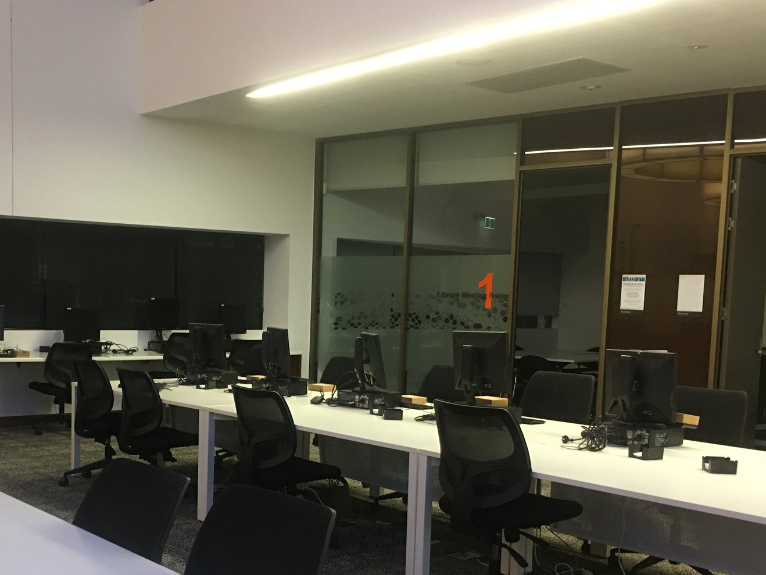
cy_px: 393
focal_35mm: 44
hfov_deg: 42.4
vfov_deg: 32.6
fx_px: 974
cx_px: 260
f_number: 2.2
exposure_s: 1/8
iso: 100
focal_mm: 4.15
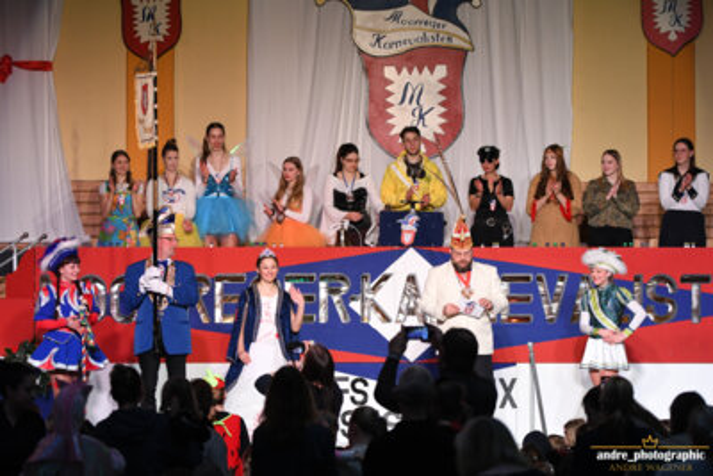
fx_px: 2556
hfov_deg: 15.9
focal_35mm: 129
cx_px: 356
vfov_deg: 10.6
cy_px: 238
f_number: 2.8
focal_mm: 86
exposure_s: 1/500
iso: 1600
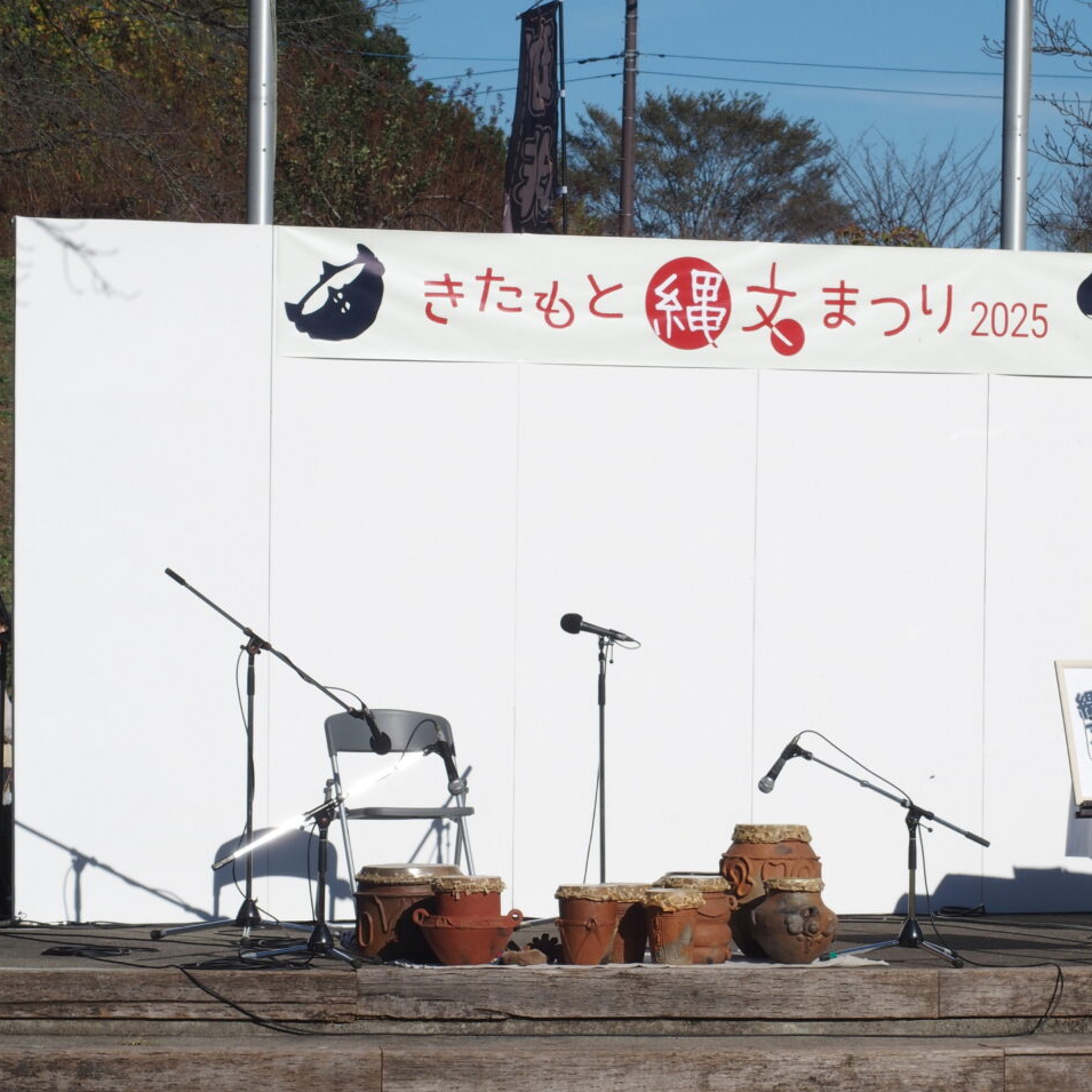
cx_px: 717
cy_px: 548
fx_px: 5710
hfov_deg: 10.9
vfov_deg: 10.9
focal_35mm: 160
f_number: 6.3
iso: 100
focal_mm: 28.8
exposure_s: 1/640
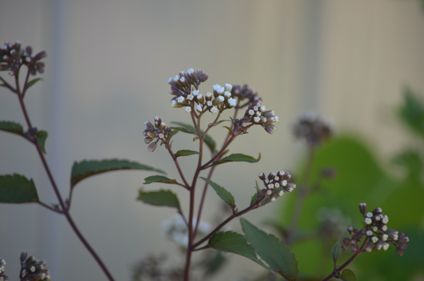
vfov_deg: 3.8
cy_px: 140
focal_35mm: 360
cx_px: 212
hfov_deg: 5.7
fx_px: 4231
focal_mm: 240
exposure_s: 1/250
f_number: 5.3
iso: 400
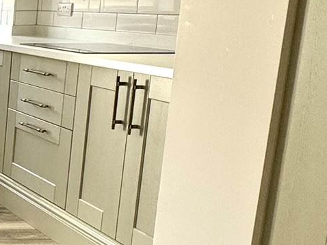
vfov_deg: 24.3
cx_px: -291
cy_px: 92
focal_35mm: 60
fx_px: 567
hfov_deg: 20.3
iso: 40
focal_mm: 2.22
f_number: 2.2
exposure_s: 1/104
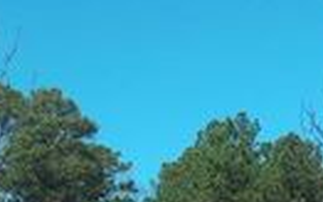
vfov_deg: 10.9
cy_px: 361
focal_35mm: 113
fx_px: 995
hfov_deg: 18.4
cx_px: 224
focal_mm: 10.57
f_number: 2.8
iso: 100
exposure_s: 1/875
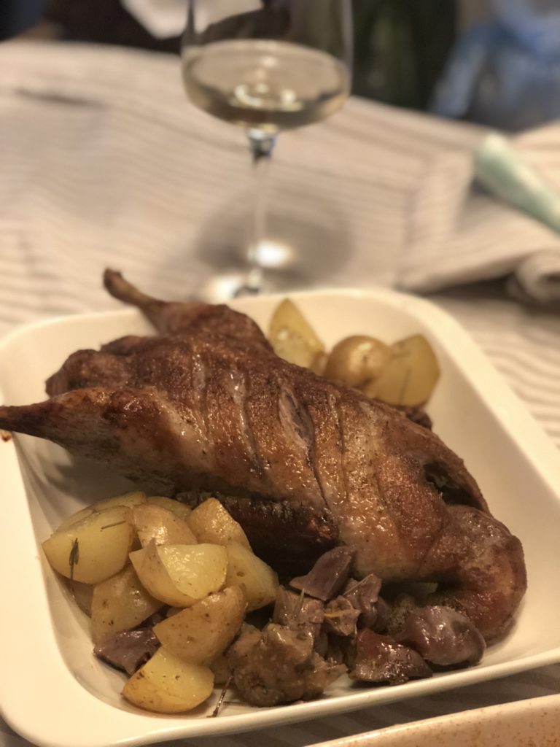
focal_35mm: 57
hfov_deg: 25.7
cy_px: 374
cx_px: 280
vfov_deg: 33.8
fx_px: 1229
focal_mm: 6.6
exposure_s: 1/50
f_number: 2.8
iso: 1250
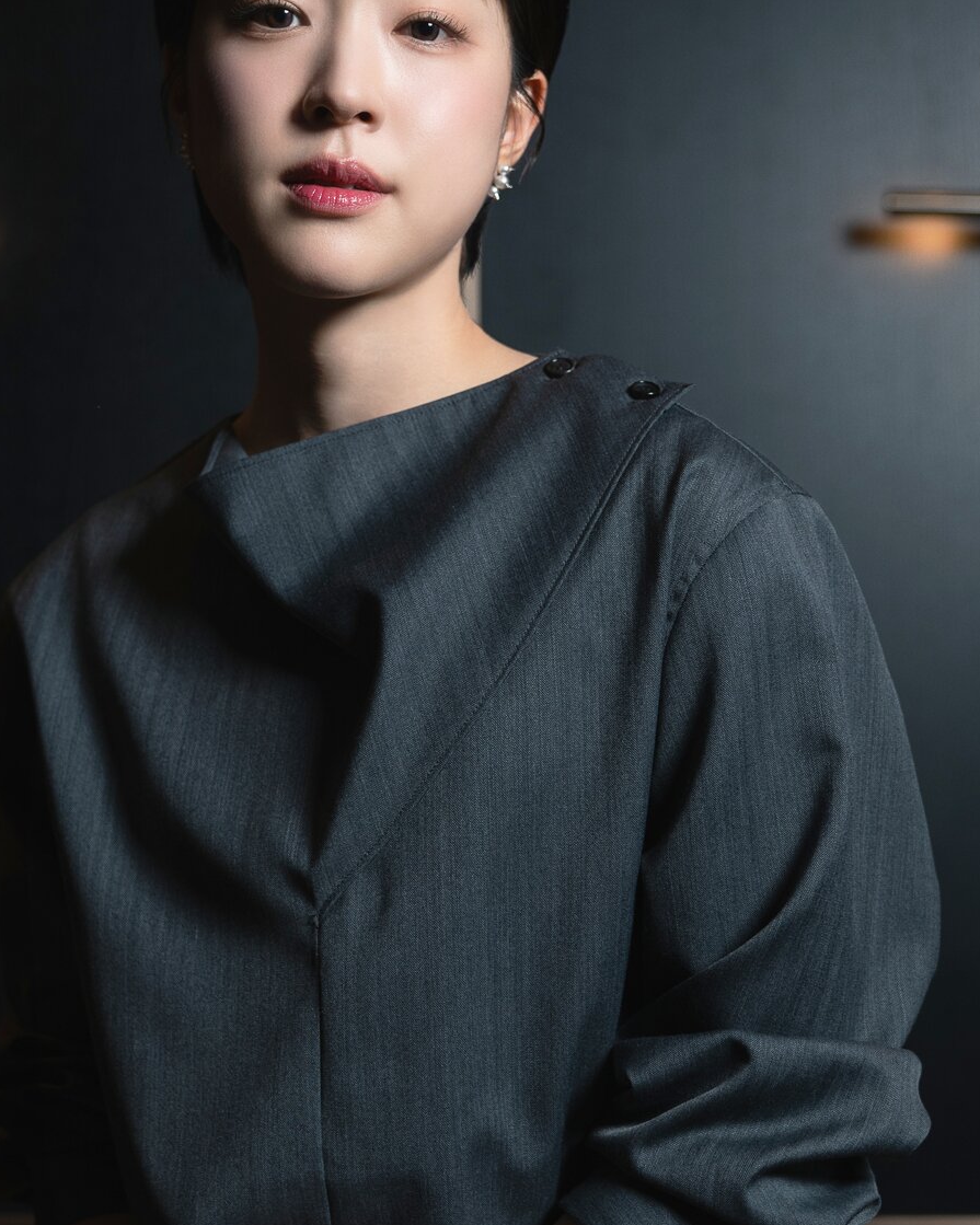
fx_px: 2937
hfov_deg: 18.9
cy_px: 674
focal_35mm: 81
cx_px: 370
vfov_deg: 23.6
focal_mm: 46
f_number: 3.2
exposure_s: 1/160
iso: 125
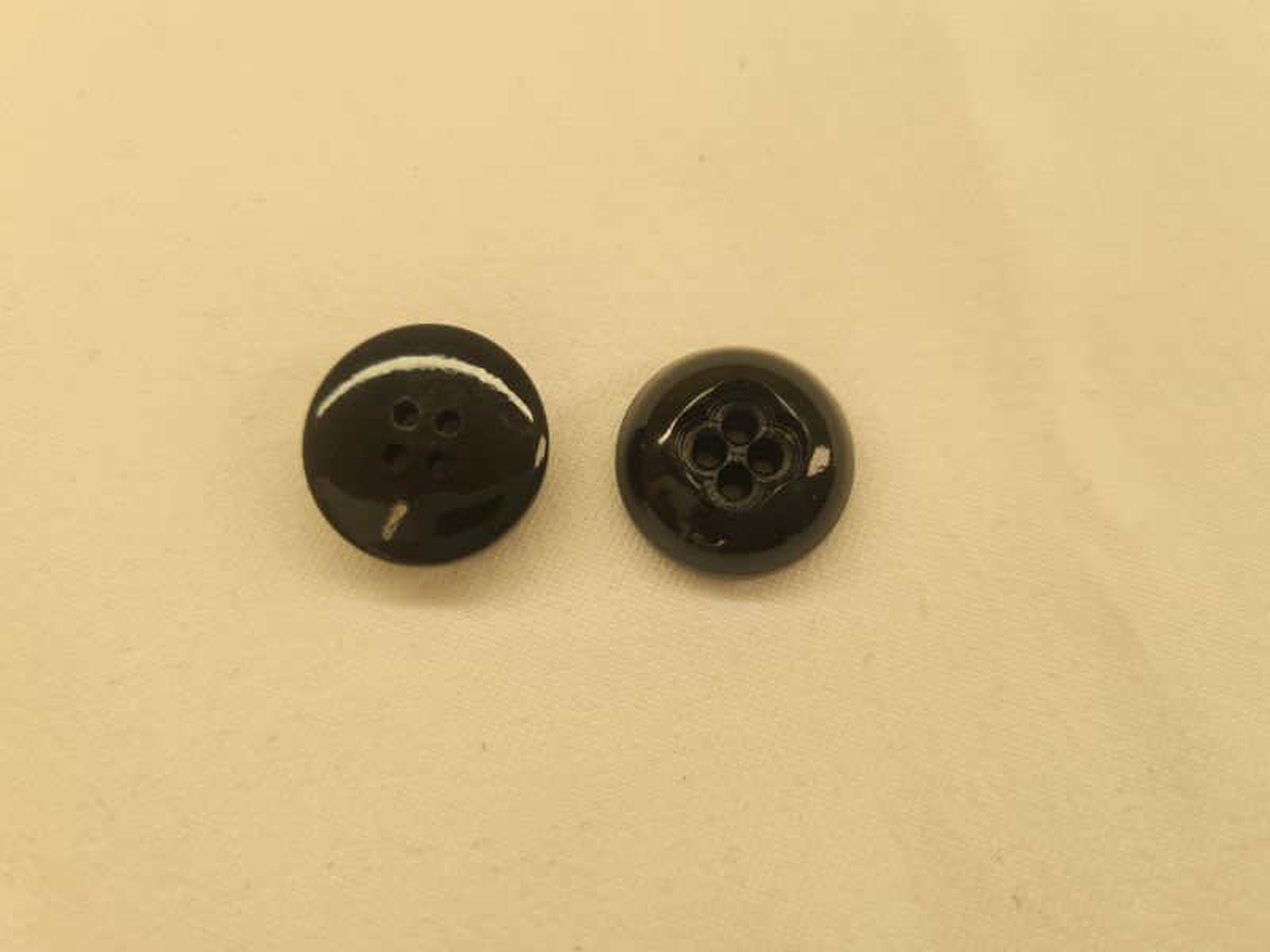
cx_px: 635
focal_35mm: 26
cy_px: 476
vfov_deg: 53.1
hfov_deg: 67.3
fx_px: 954
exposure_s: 1/242
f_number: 1.8
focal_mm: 5.4
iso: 50
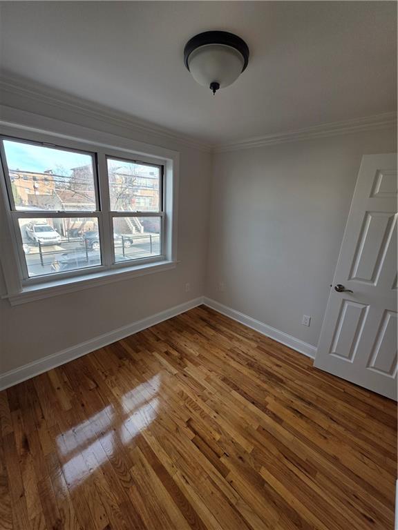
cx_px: 199
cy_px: 265
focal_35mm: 13
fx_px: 199
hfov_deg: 89.9
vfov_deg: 106.2
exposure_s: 1/120
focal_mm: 2.2
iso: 40
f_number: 1.9
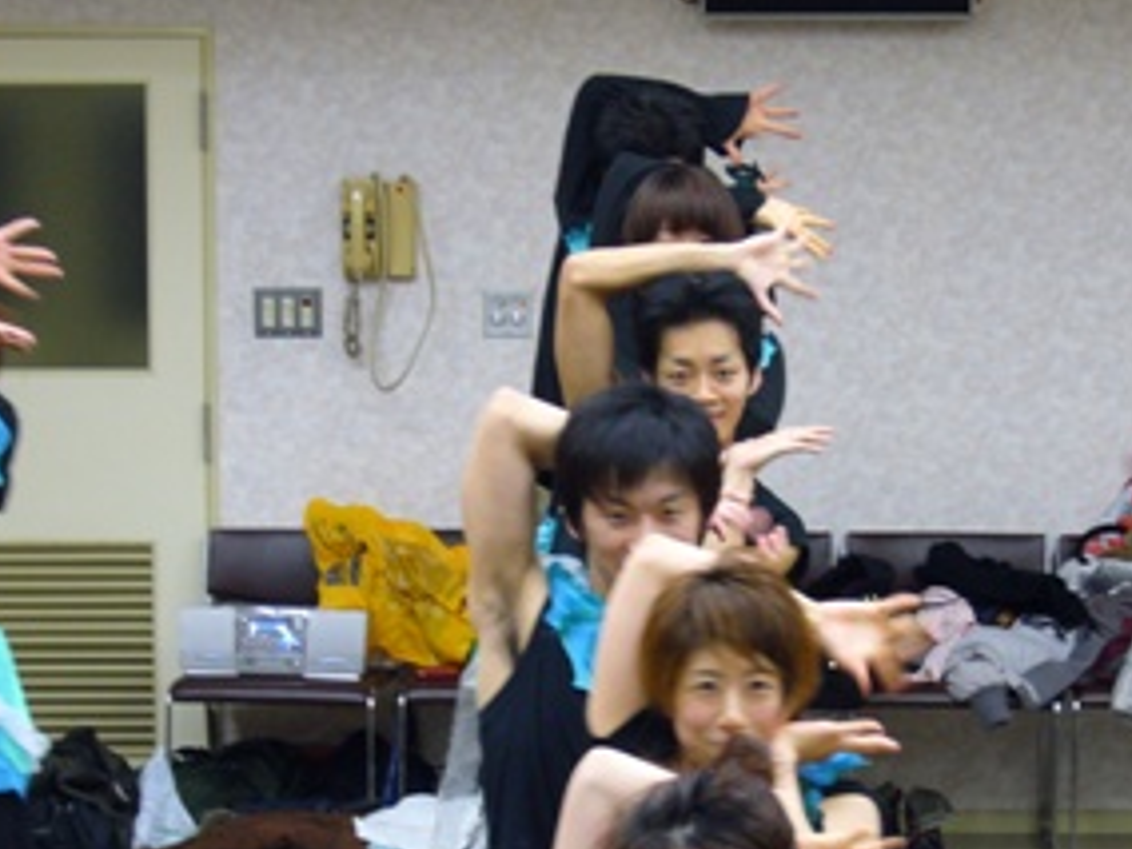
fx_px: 3630
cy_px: 590
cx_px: 652
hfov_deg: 17.7
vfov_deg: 13.3
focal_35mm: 111
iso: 125
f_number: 4
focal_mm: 11.5
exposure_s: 1/15
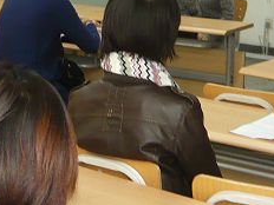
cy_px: 11
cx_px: 119
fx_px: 831
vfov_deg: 13.9
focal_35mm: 105
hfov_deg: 18.7
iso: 200
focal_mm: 4.6
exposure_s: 1/15
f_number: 2.8
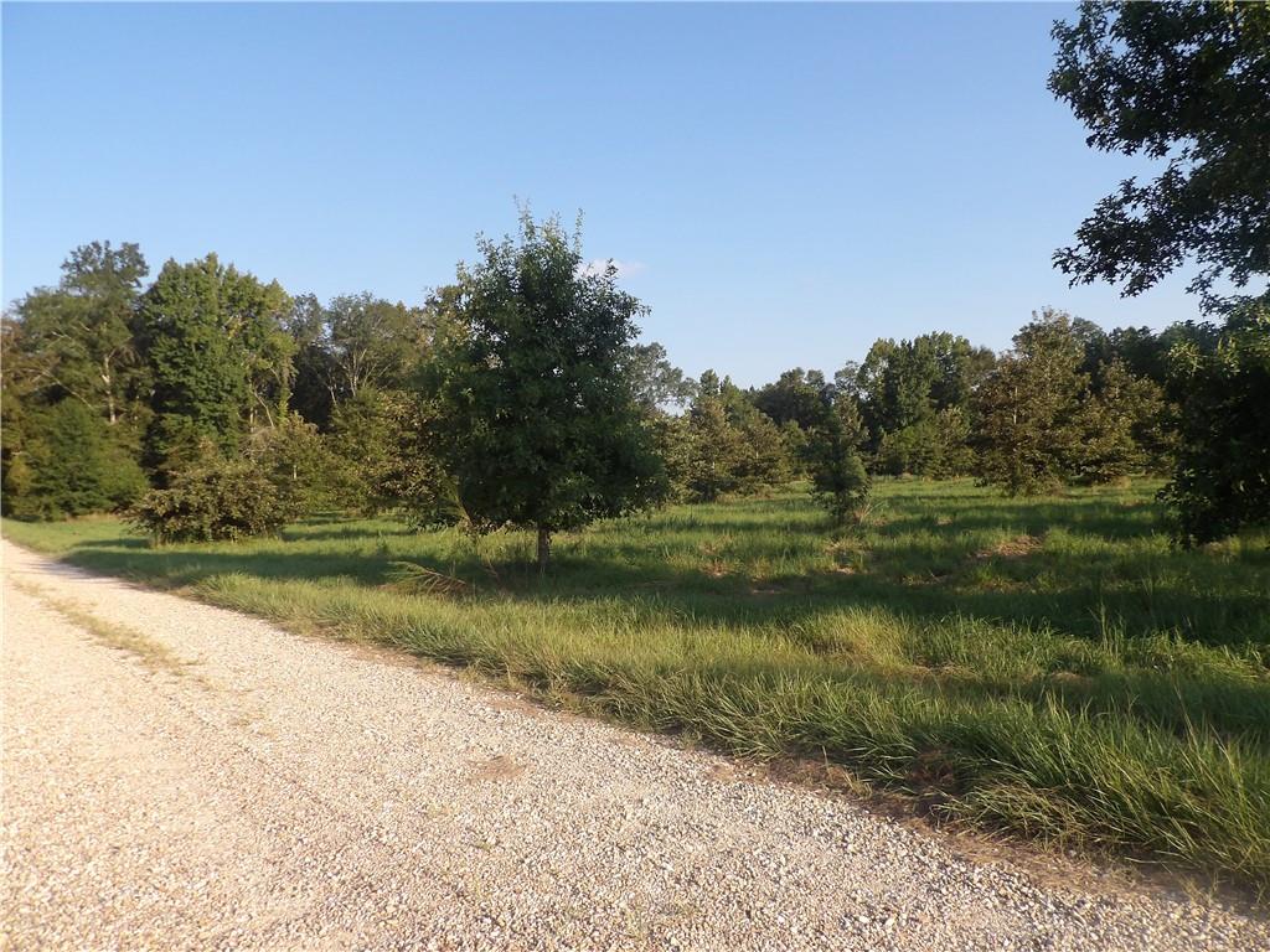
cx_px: 635
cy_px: 476
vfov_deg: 56.8
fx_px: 881
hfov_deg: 71.6
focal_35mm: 24
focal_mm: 4.3
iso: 100
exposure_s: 1/939
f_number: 2.8
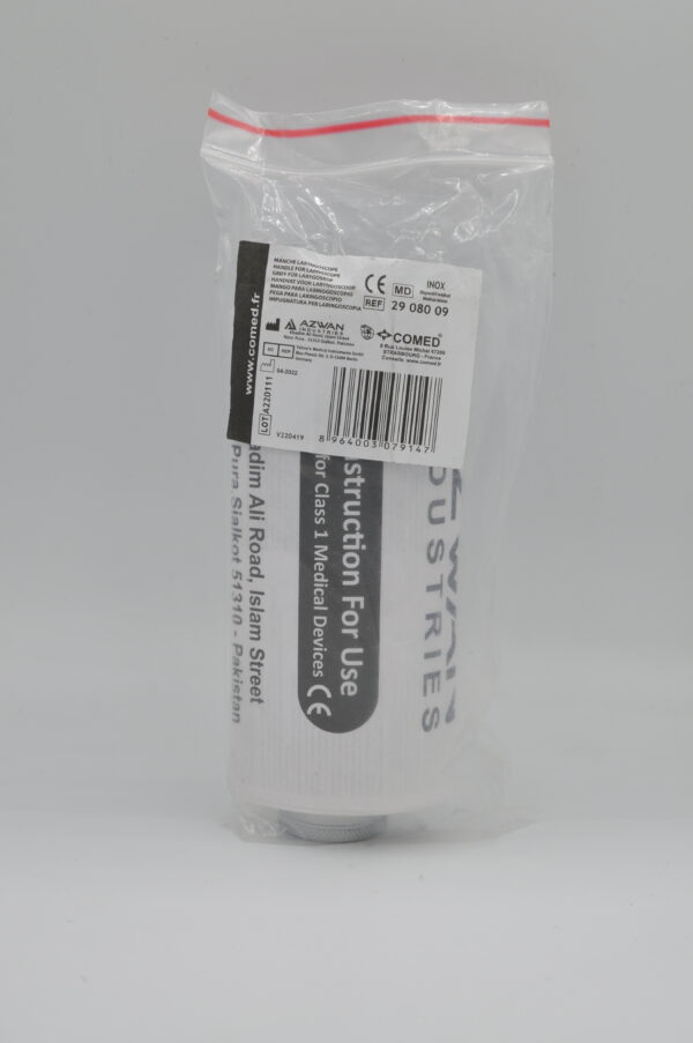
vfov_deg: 33.4
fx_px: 1736
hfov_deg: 22.6
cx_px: 346
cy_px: 522
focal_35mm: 60
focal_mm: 40
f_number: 8
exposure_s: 1/250
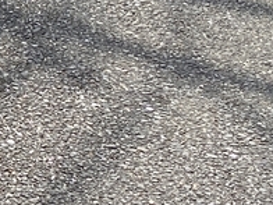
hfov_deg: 9.9
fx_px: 1254
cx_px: -497
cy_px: 144
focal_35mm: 159
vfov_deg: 9.3
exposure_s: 1/1464
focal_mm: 4.25
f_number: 1.8
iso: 32
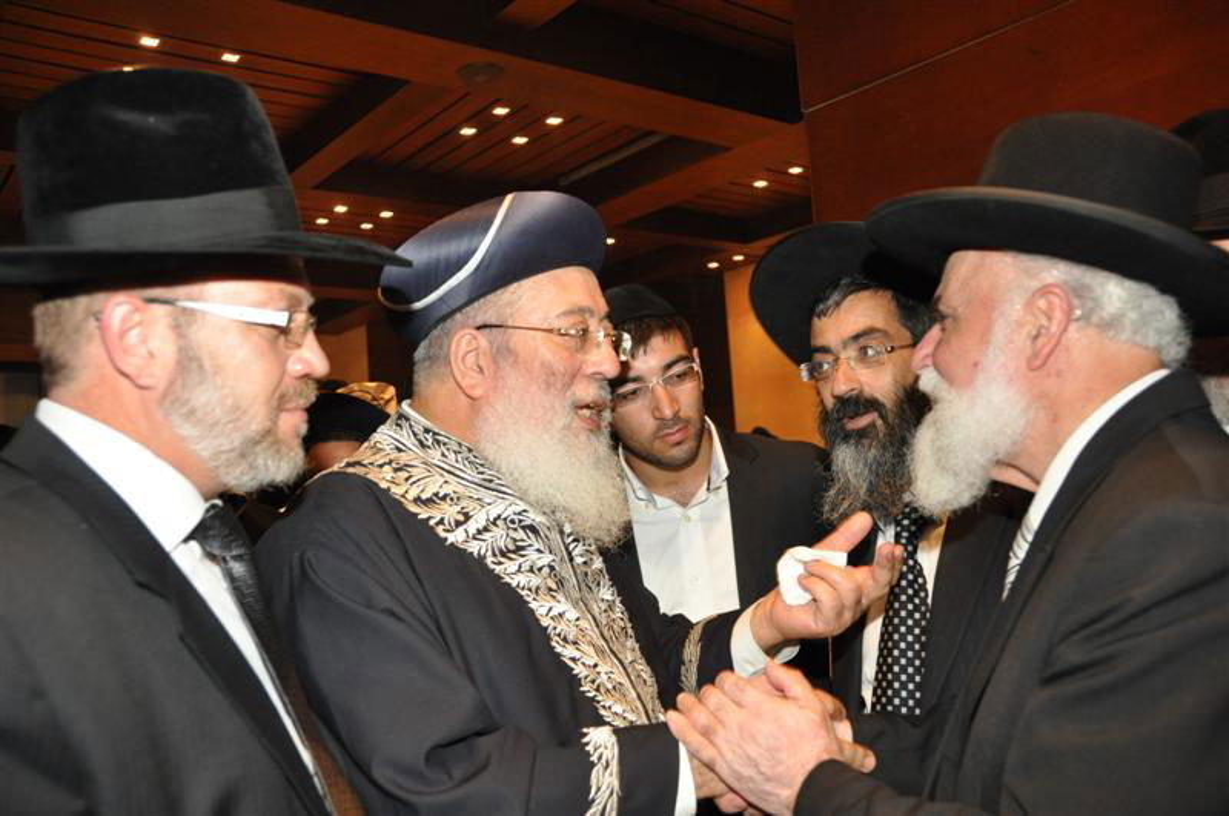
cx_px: 614
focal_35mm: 30
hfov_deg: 62.0
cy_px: 408
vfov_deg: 43.5
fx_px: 1023
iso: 800
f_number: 4
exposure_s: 1/60
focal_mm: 20
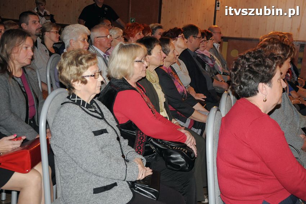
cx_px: 153
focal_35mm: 51
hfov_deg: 38.9
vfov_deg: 26.4
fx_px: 433
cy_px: 102
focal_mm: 34
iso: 1600
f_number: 5
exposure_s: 1/60
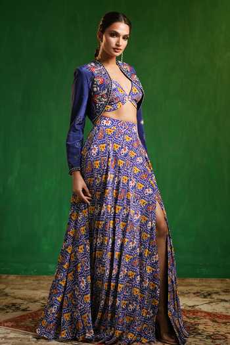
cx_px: 115
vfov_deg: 39.6
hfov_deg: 27.0
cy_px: 172
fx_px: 479
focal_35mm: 50
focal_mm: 50
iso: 400
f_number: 2.8
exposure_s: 1/160
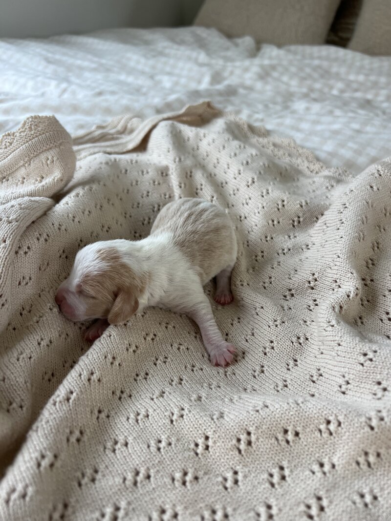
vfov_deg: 67.3
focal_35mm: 26
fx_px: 392
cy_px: 260
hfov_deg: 53.1
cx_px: 196
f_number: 1.5
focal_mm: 5.7
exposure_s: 1/120
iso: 50
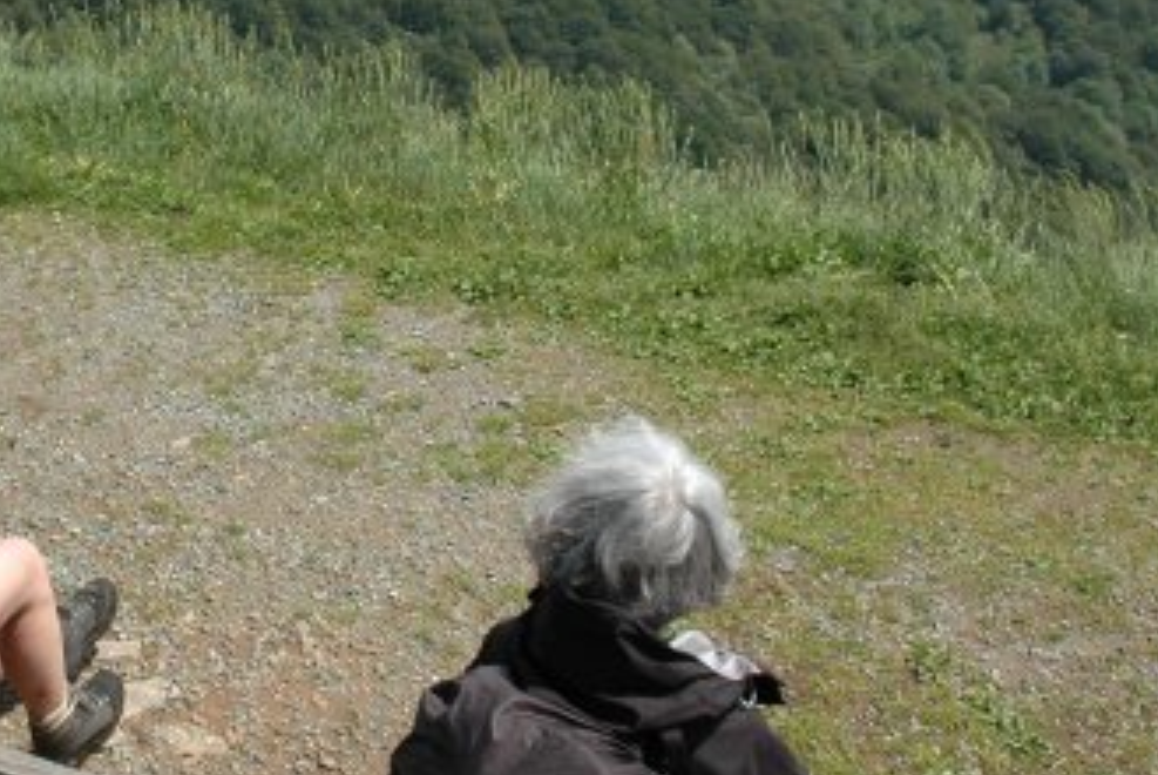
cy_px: 247
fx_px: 1899
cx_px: 218
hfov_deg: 32.9
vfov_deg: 22.9
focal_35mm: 59
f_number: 9
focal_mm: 18
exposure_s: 1/320
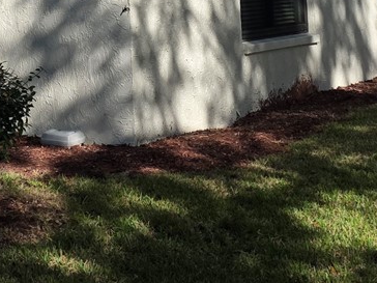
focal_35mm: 101
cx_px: 36
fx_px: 1100
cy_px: -189
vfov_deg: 13.5
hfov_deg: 19.1
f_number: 1.7
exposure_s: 1/5958
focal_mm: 6.3
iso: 80
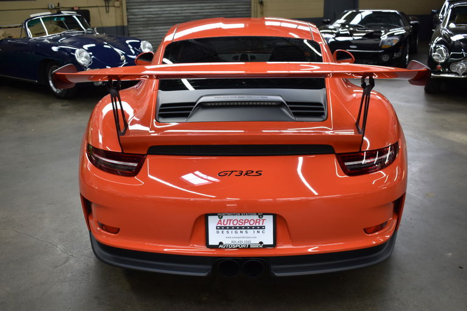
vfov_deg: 36.9
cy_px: 156
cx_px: 234
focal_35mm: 36
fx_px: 467
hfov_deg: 53.1
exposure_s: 1/40
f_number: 4
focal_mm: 24
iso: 360
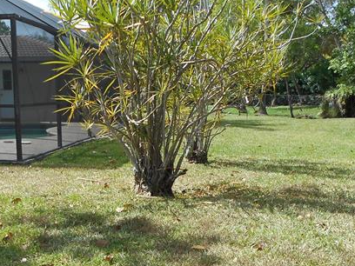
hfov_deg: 37.5
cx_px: 179
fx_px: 523
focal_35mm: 51
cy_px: 195
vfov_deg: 28.2
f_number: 3.2
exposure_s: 1/640
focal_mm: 4.6
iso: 80
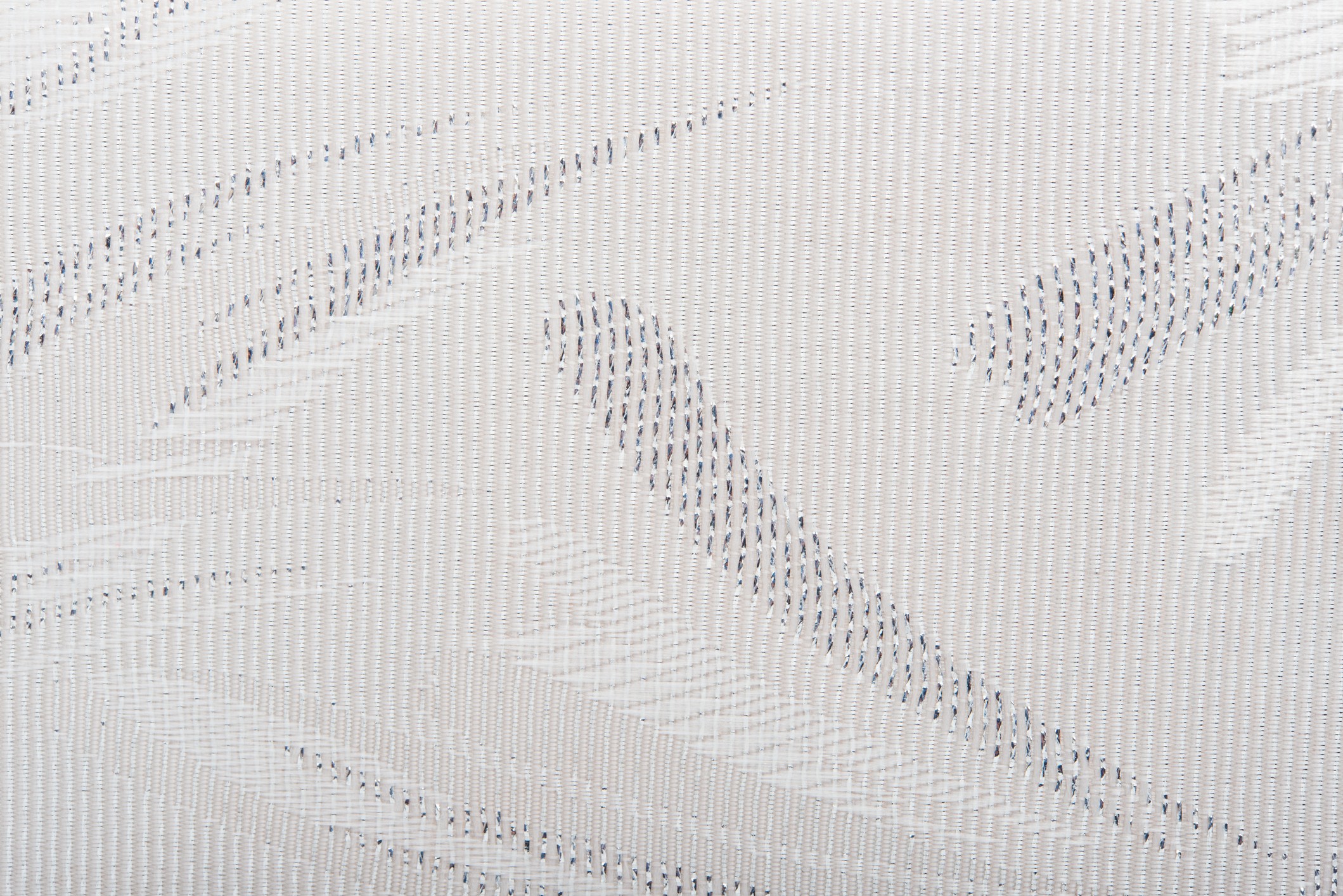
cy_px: 448
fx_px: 2239
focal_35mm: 60
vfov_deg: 22.6
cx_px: 672
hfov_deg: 33.4
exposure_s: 1/250
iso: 100
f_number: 20
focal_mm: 60
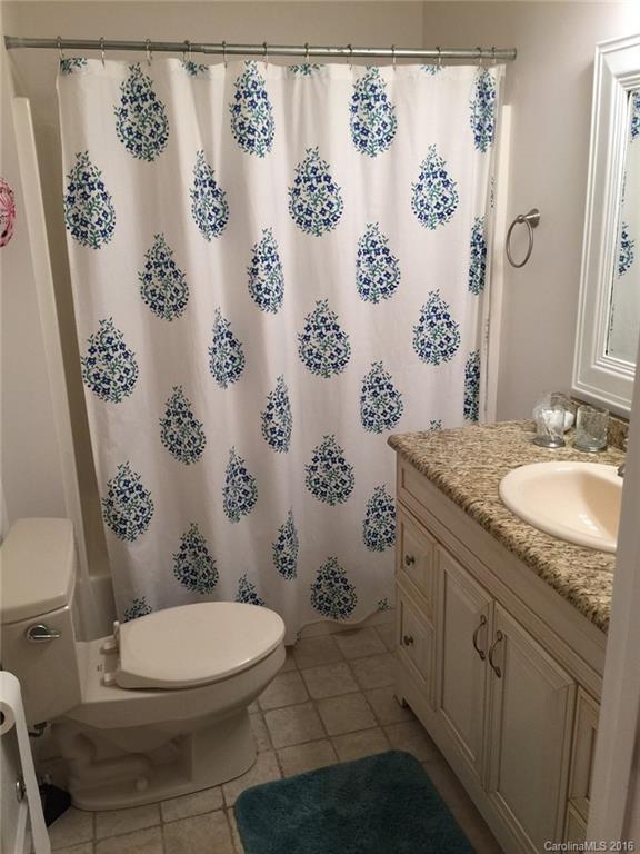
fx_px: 715
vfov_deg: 61.7
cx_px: 320
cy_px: 427
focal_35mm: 29
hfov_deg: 48.2
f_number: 2.2
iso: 40
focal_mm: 4.15
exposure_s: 1/30
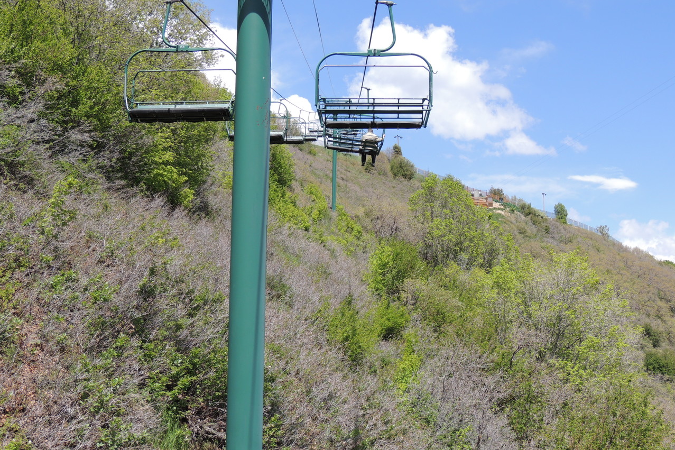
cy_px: 250
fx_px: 919
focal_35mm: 49
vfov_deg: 27.5
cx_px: 338
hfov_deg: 40.3
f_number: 3.5
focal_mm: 8.3
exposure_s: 1/800
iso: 100
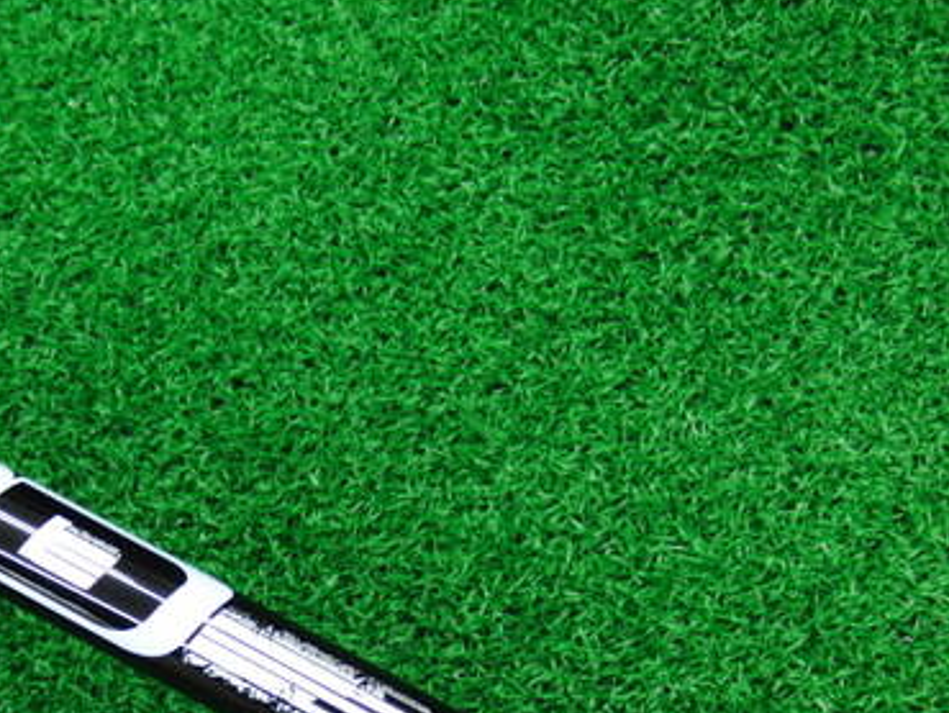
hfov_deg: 29.7
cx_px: 215
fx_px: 1756
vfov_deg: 22.6
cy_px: 595
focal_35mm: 64
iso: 400
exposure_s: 1/30
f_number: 3.6
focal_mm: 6.42
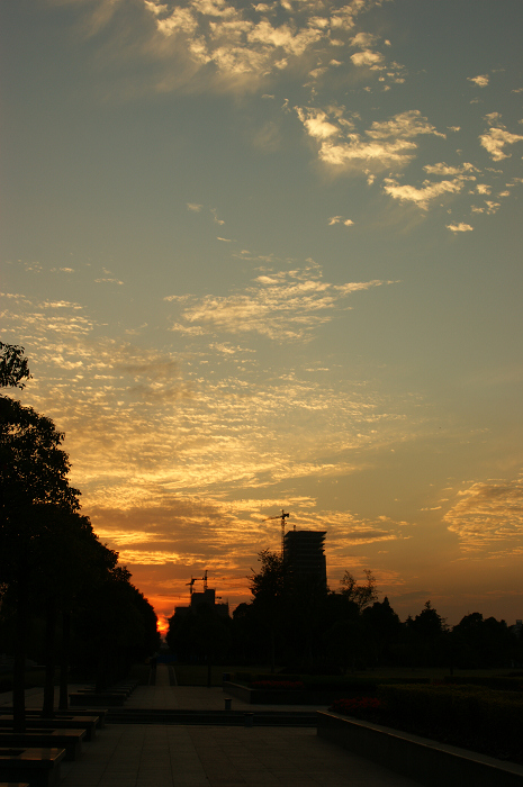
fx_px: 1147
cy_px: 394
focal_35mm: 52
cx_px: 262
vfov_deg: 37.9
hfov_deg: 25.7
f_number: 9
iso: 100
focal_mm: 35
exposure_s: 1/100
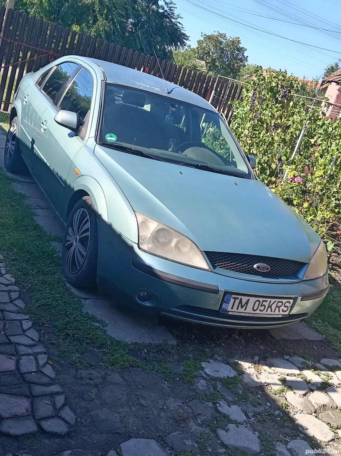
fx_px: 513
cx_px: 170
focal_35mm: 39
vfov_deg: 47.9
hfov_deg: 36.8
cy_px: 228
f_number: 1.8
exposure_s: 1/232
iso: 100
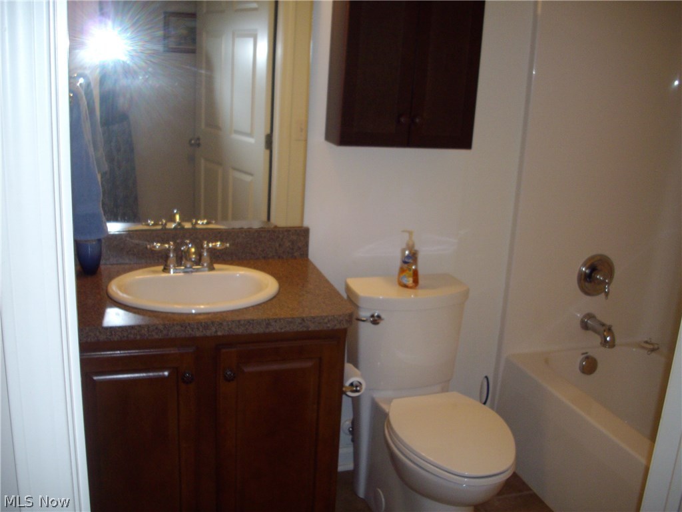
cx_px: 341
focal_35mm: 37
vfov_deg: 38.7
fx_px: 729
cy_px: 256
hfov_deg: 50.1
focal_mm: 6.2
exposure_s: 1/50
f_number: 2.8
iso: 160
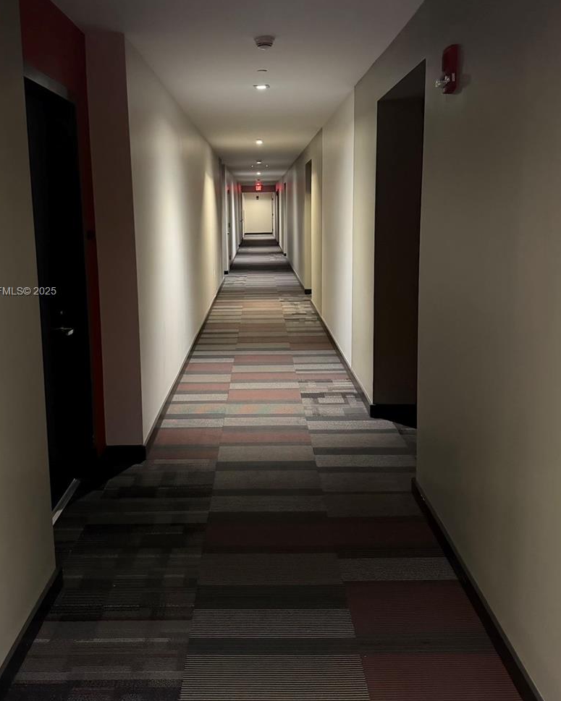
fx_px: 602
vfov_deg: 60.1
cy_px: 292
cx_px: 248
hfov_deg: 49.9
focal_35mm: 29
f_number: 1.78
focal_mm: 6.76
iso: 1000
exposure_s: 1/30
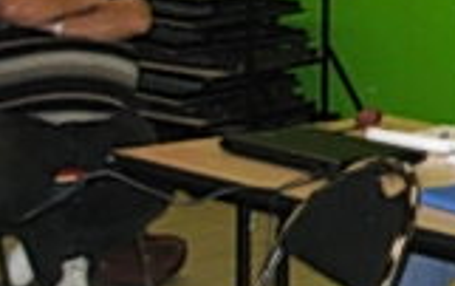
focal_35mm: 160
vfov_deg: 8.2
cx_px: 630
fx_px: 1986
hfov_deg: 12.6
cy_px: -17
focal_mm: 6.3
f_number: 2.9
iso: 400
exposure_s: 1/114
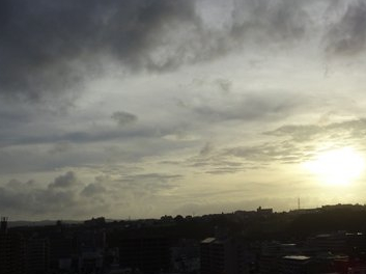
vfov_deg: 29.6
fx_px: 518
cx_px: 210
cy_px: 118
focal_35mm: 49
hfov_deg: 38.9
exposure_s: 1/1250
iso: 80
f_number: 4
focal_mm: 6.17
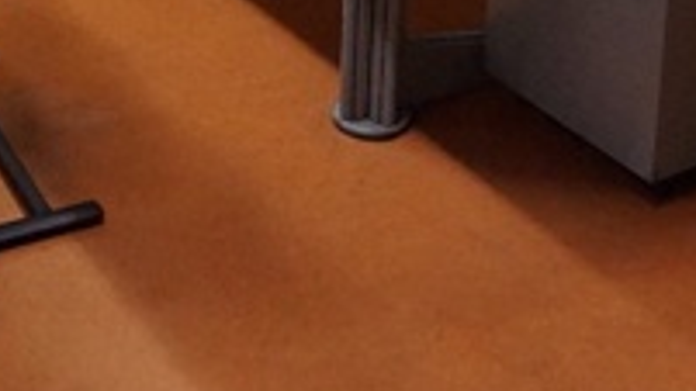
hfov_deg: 23.6
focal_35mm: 90
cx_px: 253
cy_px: -422
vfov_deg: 11.8
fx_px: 1661
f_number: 3.5
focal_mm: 16
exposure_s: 1/125
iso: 3200
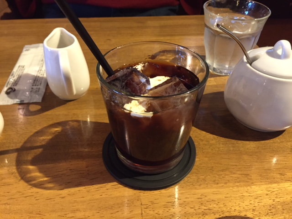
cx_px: 146
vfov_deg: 48.2
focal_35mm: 29
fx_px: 245
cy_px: 110
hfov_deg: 61.7
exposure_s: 1/30
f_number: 2.2
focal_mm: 4.15
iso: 250
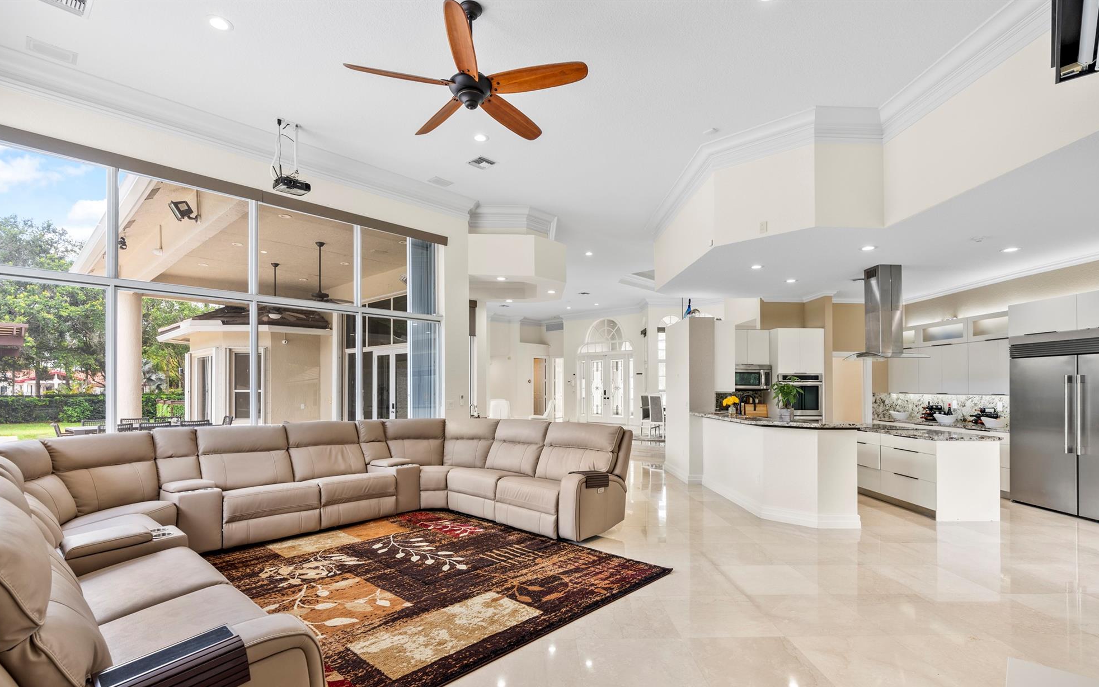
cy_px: 380
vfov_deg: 67.8
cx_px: 558
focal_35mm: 17
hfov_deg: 94.3
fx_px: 509
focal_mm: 16
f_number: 9
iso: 100
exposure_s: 1/1.67
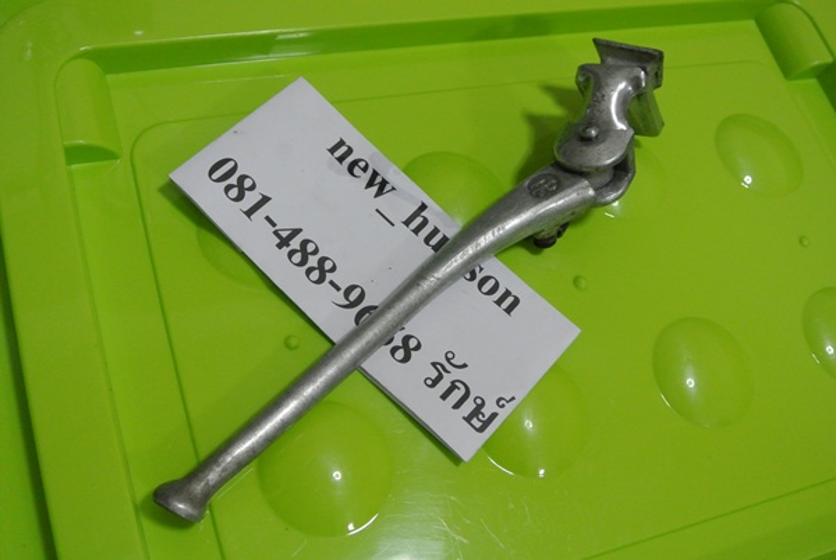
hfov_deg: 46.3
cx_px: 418
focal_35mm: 42
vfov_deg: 32.0
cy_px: 280
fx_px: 977
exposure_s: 1/30
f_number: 4.2
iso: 1100
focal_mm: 15.7
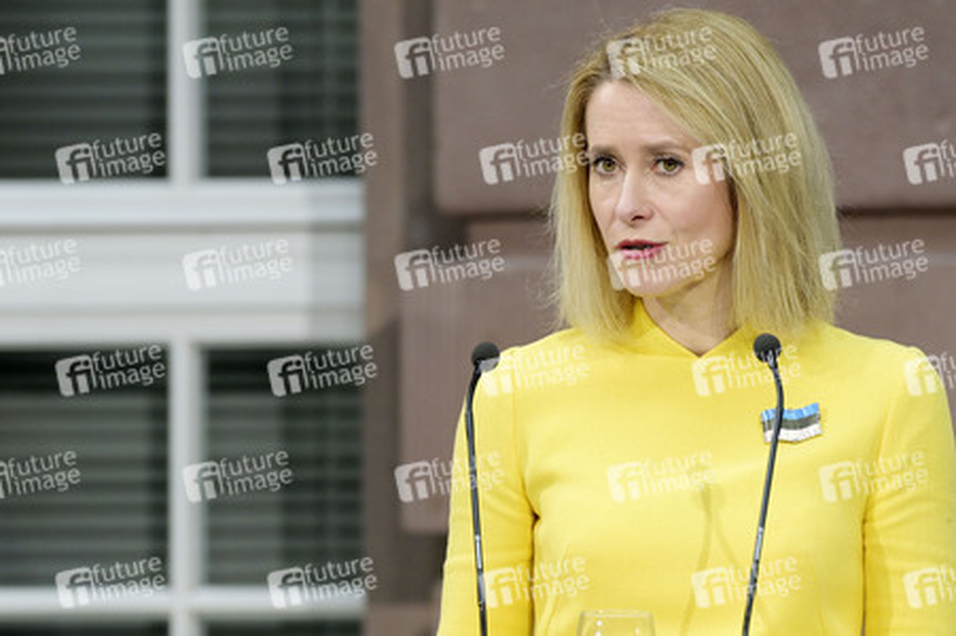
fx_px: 13268
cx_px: 478
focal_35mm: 500
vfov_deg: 2.7
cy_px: 318
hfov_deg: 4.1
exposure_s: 1/500
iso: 5000
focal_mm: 500
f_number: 9
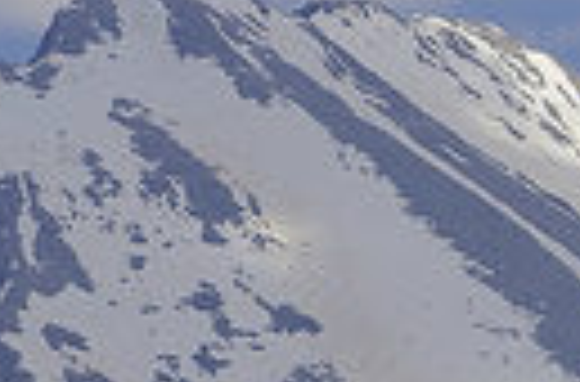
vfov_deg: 1.5
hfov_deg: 2.3
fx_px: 14335
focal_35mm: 893
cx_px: 809
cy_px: 416
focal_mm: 128
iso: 100
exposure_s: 1/640
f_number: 6.3
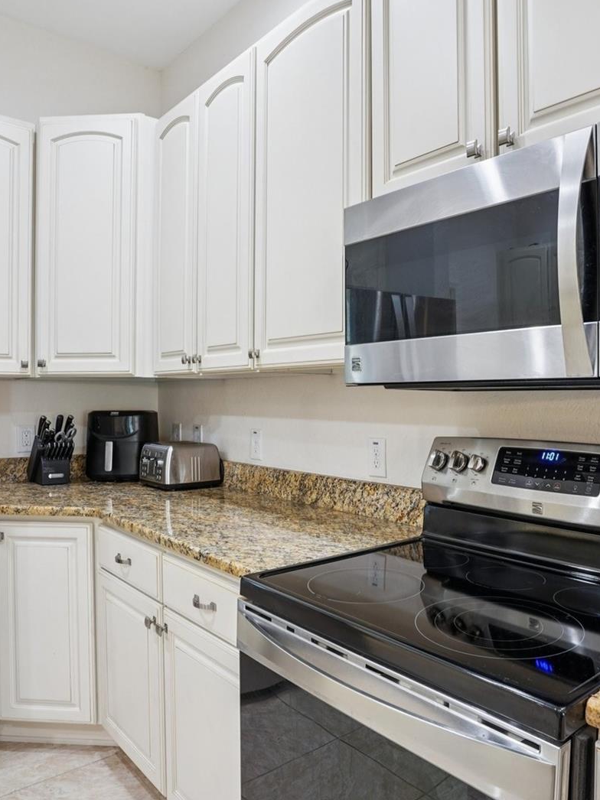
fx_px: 578
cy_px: 401
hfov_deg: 54.4
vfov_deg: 69.4
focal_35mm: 25
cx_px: 364
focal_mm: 17
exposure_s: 1/4
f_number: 8
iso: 400
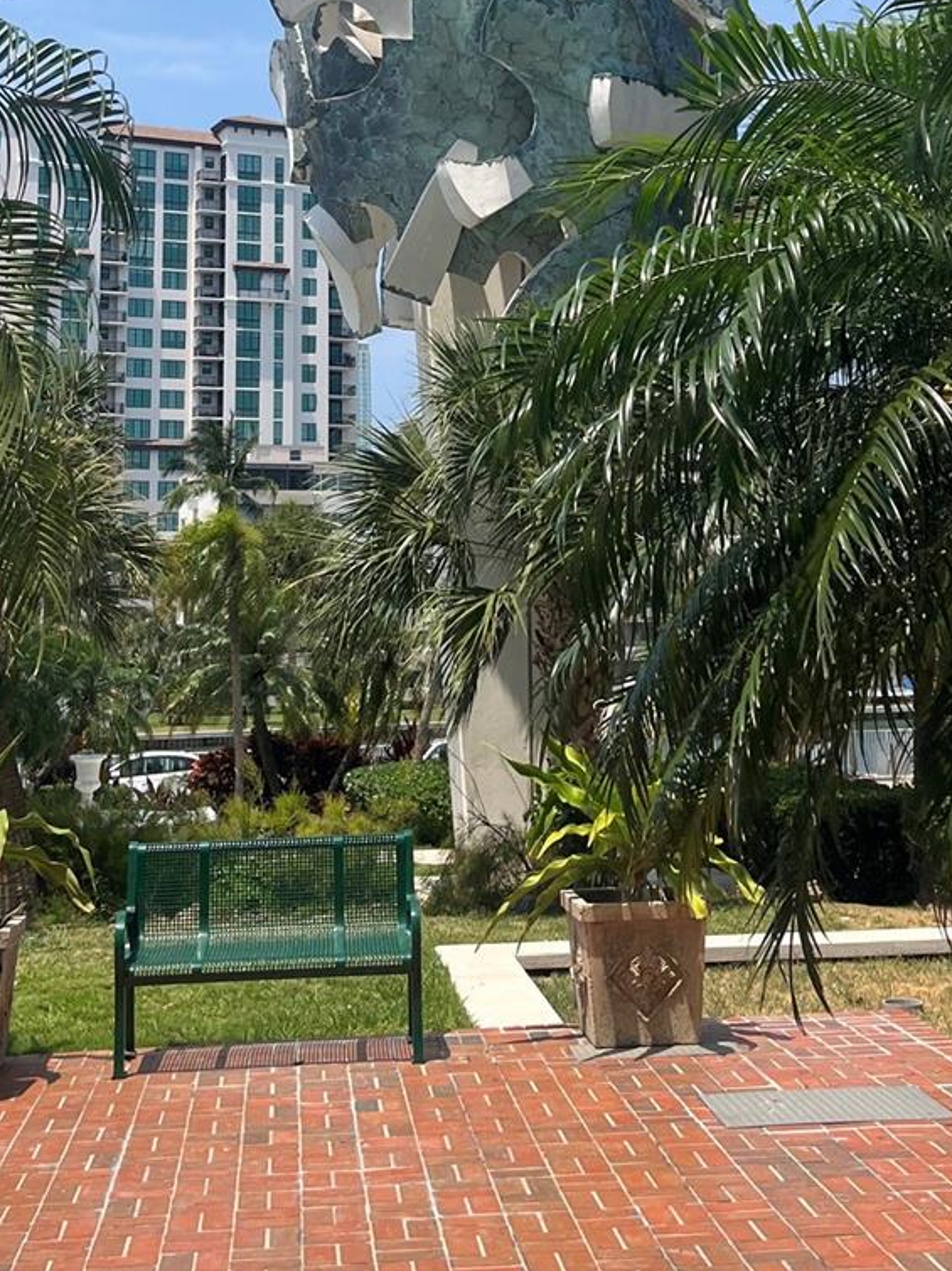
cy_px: 221
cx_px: 526
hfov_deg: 27.5
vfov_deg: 34.8
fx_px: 1945
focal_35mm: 53
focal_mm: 5.1
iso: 50
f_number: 1.6
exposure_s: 1/3521
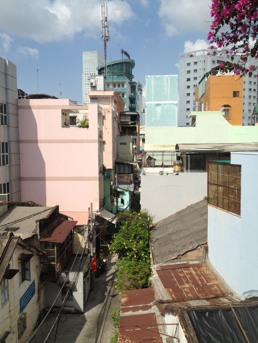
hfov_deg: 39.7
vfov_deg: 51.4
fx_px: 358
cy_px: 174
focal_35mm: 36
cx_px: 129
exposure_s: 1/2513
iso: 50
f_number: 2.4
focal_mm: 4.28
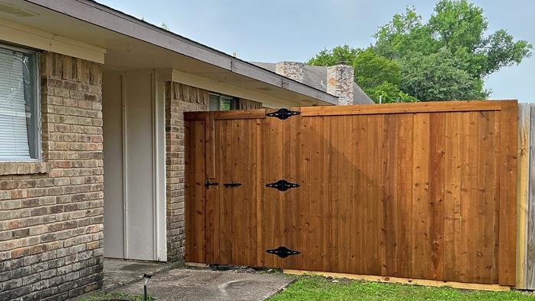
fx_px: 653
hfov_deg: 43.9
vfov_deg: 25.9
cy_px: 190
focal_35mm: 46
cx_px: 173
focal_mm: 3
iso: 25
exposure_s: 1/428
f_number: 1.8
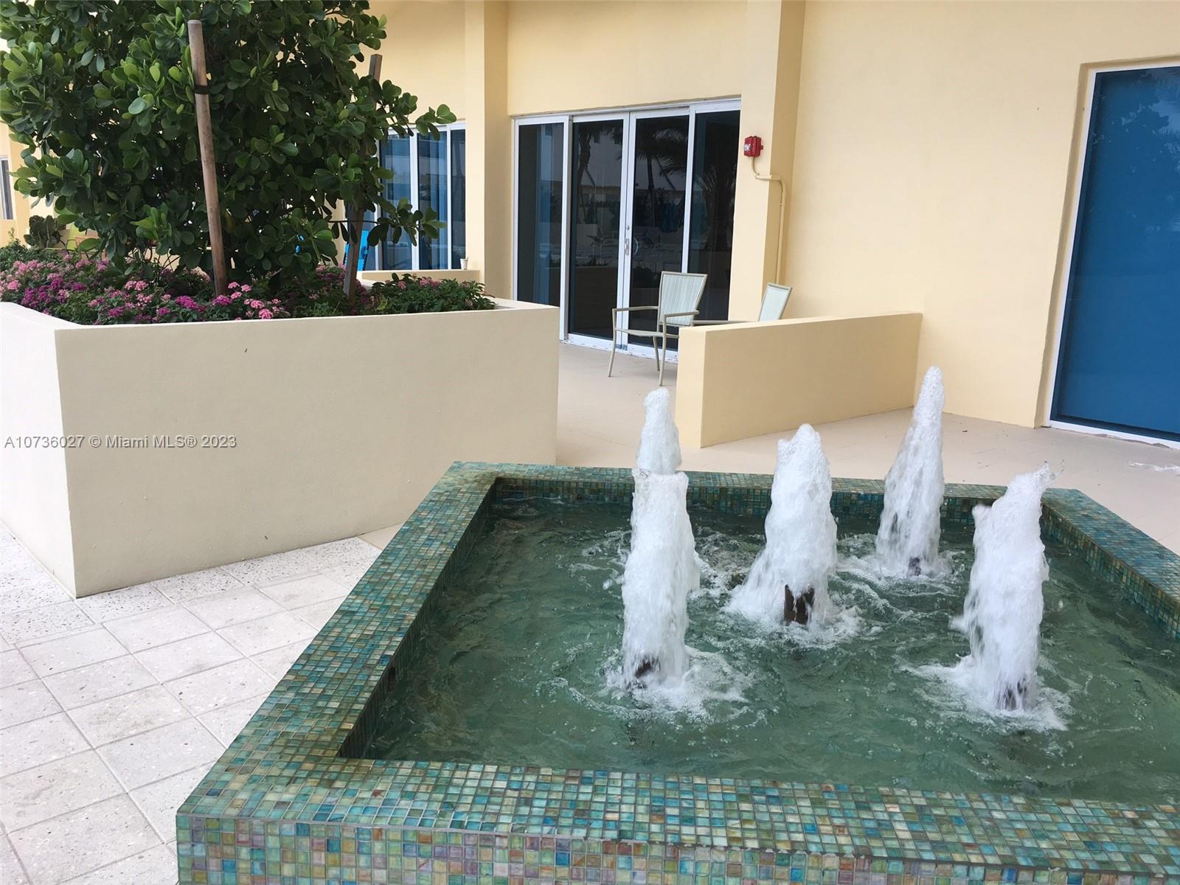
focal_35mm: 29
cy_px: 442
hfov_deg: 61.7
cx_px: 590
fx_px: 989
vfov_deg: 48.2
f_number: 2.2
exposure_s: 1/120
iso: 25
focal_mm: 4.15
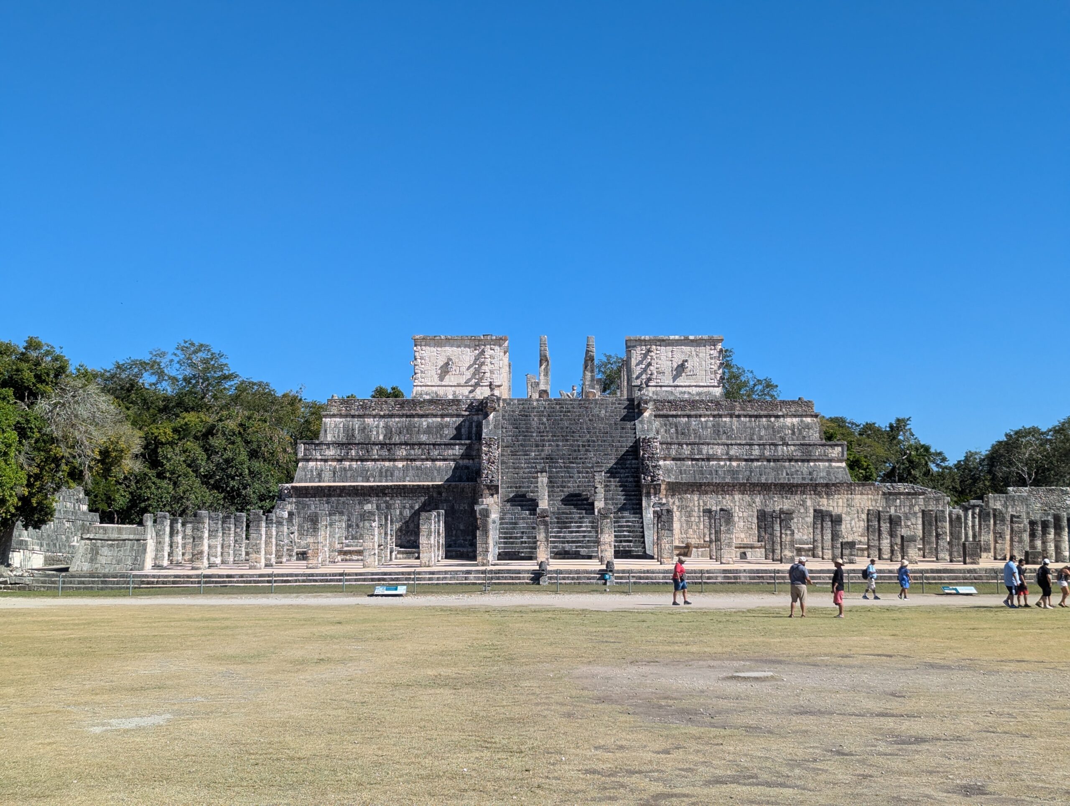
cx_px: 535
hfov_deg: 39.6
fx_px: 1486
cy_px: 403
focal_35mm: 48
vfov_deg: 30.3
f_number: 1.85
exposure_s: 1/2110
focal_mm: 6.81
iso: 49
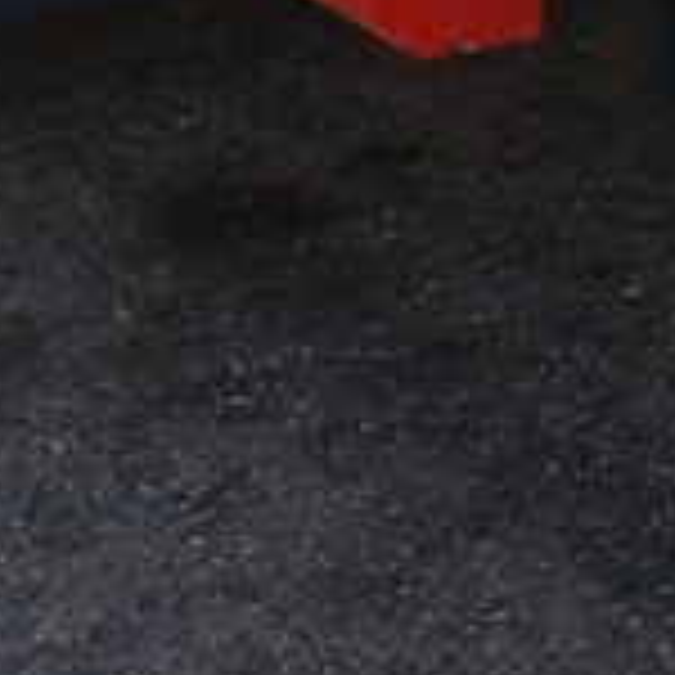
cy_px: -770
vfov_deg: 10.4
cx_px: 1908
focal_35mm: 151
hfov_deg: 9.5
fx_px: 3331
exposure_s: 1/439
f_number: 1.8
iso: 50
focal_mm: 4.65
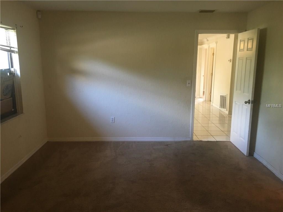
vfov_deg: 48.2
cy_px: 106
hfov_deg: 61.7
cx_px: 142
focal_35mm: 29
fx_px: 237
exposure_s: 1/24
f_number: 2.2
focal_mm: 4.15
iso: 200
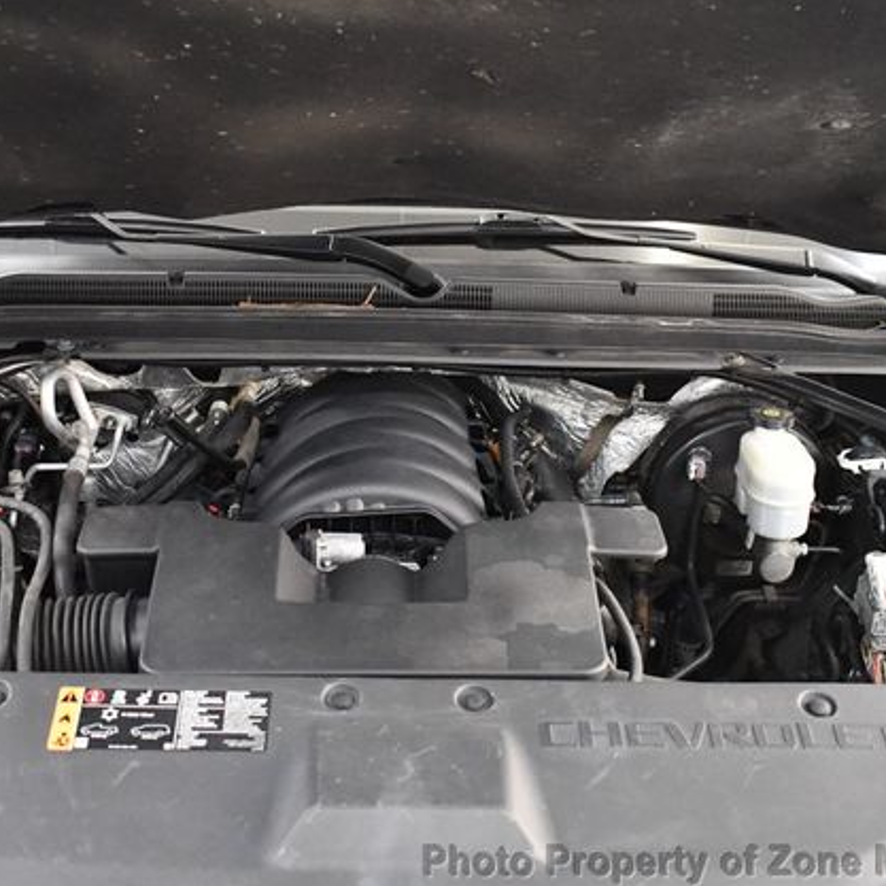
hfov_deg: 36.0
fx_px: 1361
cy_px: 448
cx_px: 397
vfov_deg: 36.1
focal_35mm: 47
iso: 3200
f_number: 3.5
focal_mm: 18
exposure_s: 1/125
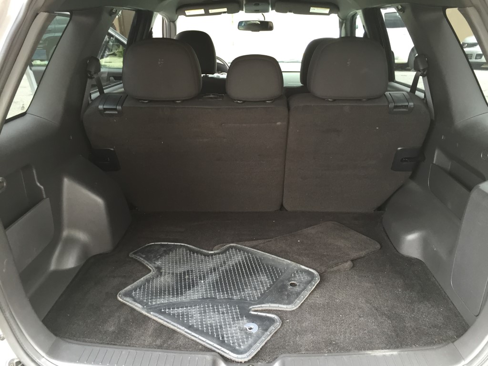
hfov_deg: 61.7
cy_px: 183
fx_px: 409
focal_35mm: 29
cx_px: 244
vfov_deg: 48.2
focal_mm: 4.15
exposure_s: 1/40
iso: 40
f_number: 2.2
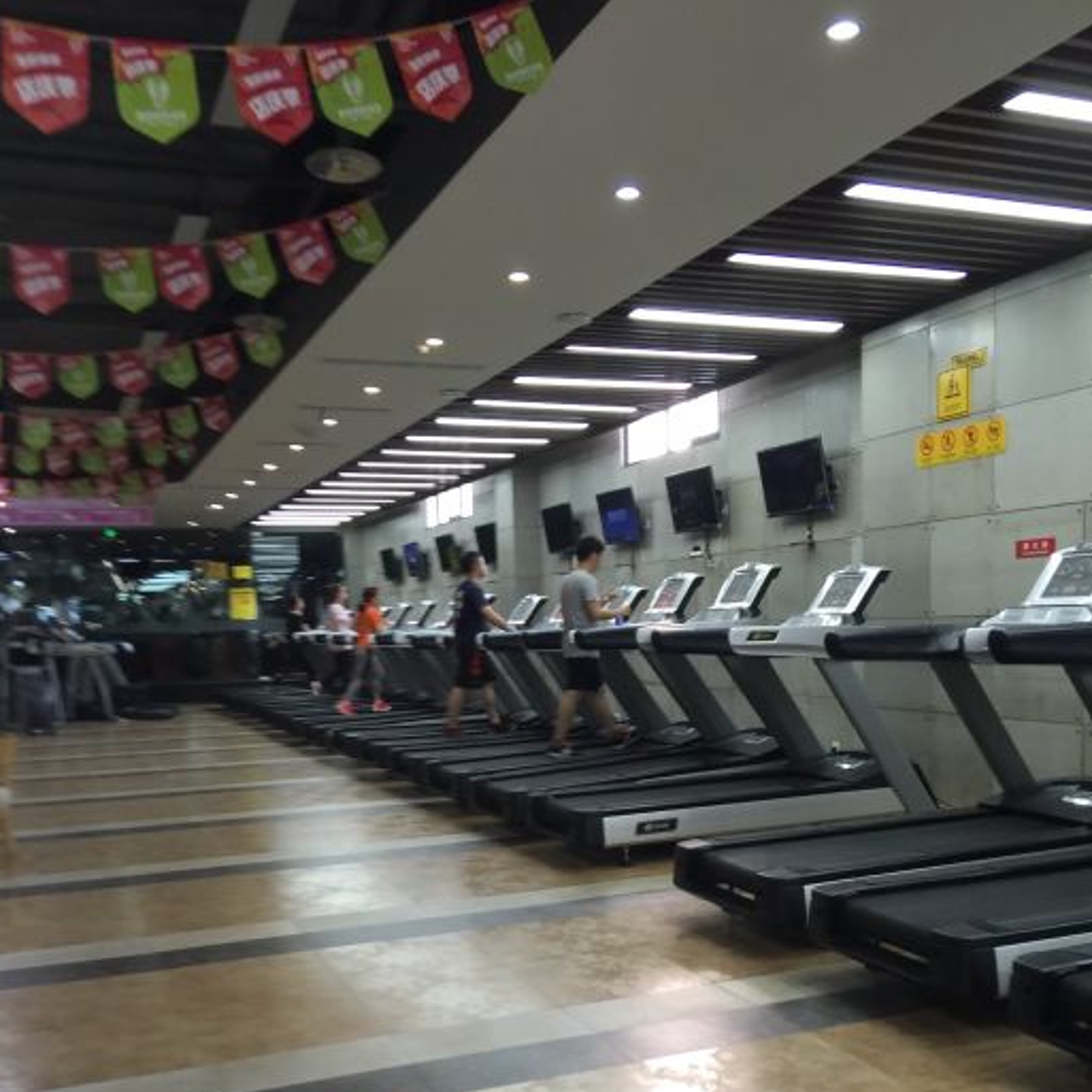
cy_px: 743
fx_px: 1249
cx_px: 542
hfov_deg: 47.2
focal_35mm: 35
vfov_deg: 46.4
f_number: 2.2
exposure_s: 1/17
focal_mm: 4.15
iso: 64
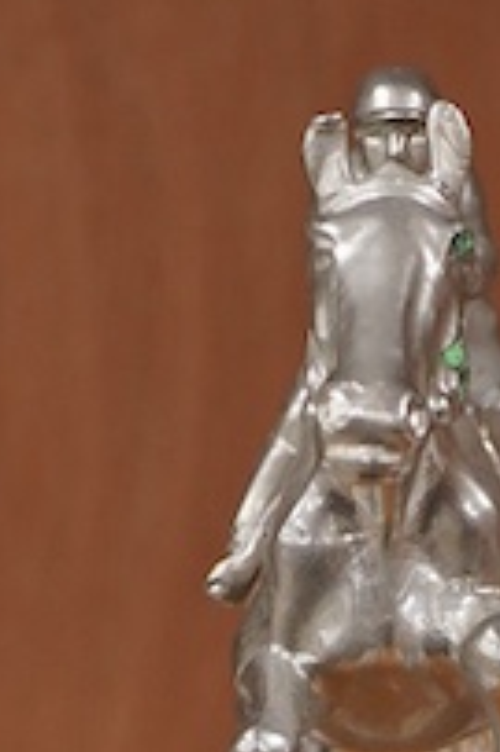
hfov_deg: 6.8
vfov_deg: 10.1
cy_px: 945
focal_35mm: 200
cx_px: 400
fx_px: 4173
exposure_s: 1/125
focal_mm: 30
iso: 1250
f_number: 8
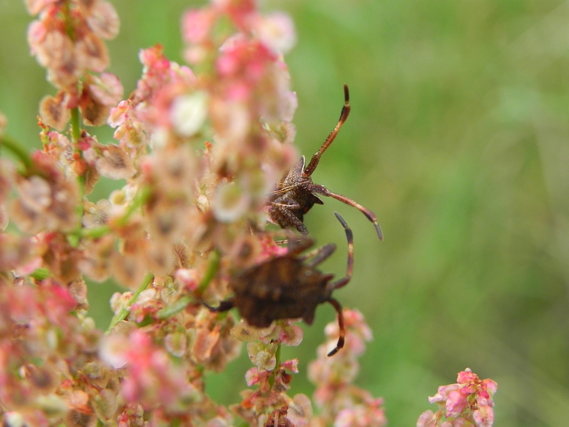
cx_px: 284
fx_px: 1397
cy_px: 214
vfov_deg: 17.4
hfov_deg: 23.0
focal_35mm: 85
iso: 160
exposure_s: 1/130
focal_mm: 15.1
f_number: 4
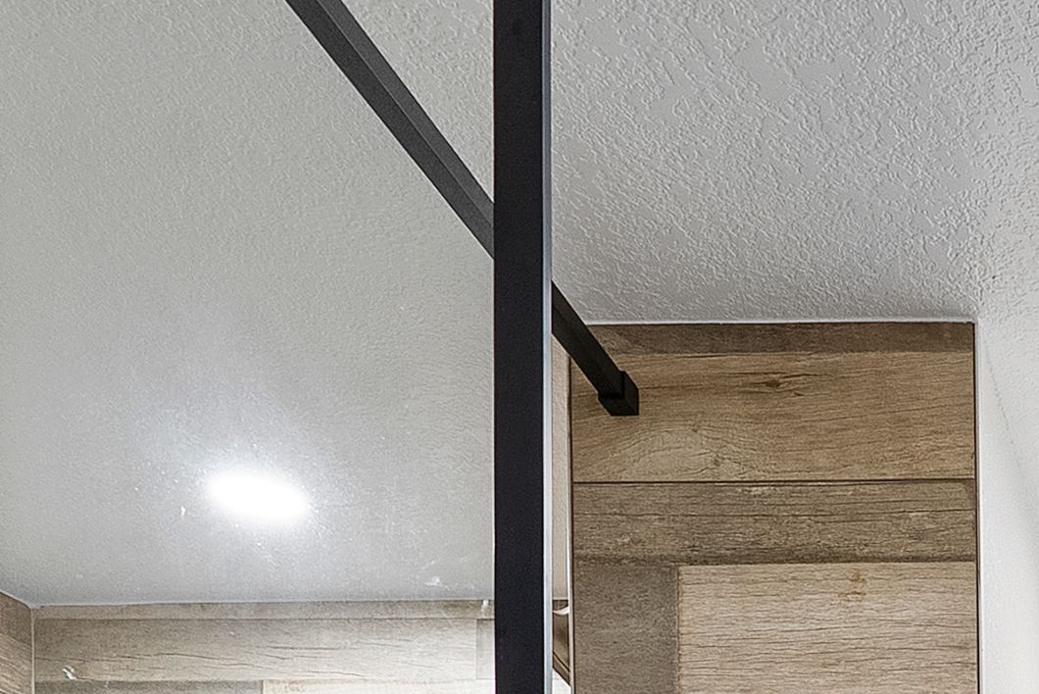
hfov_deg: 32.4
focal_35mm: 52
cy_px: 1190
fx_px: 1502
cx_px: 1208
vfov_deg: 20.1
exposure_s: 1/10
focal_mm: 13
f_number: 8
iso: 640
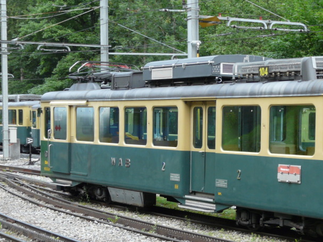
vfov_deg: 16.4
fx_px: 840
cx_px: 257
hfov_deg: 21.5
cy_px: 155
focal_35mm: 90
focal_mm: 9
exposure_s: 1/100
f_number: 3.6
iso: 100
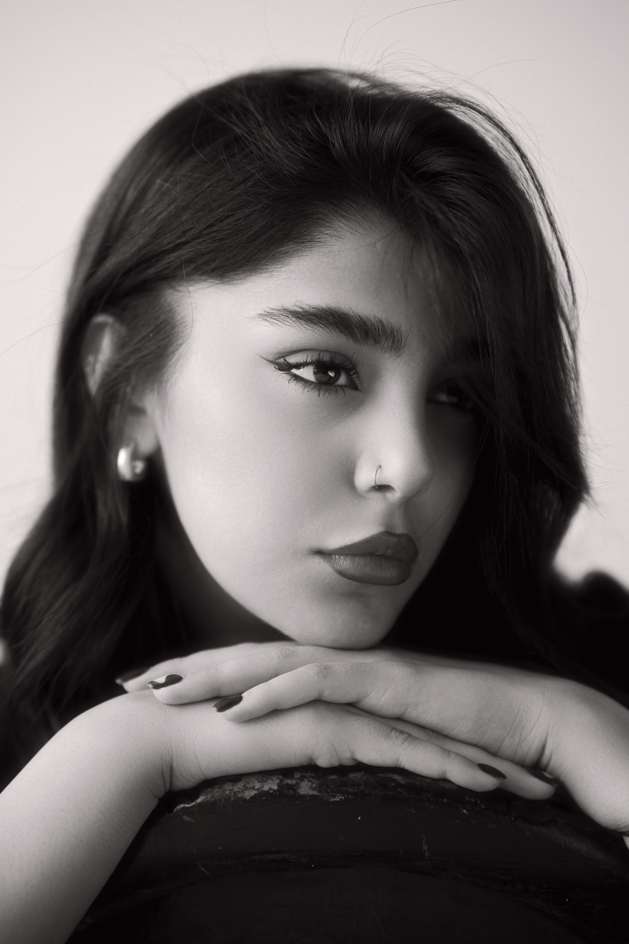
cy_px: 472
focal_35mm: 85
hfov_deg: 16.1
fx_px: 2228
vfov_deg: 23.9
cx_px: 314
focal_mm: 85
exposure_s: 1/250
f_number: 2.2
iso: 200
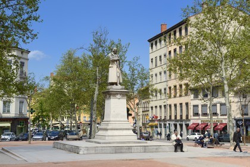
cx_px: 125
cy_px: 84
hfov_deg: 39.6
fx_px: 347
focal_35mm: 50
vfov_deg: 27.0
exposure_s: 1/320
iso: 200
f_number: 11
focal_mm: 50
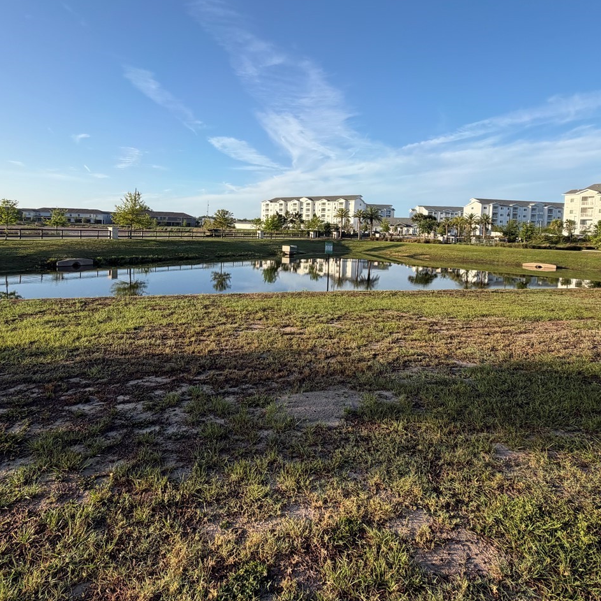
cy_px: 250
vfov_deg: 71.6
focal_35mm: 21
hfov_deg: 72.0
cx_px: 274
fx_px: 412
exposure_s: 1/770
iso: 40
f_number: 2.2
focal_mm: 2.22
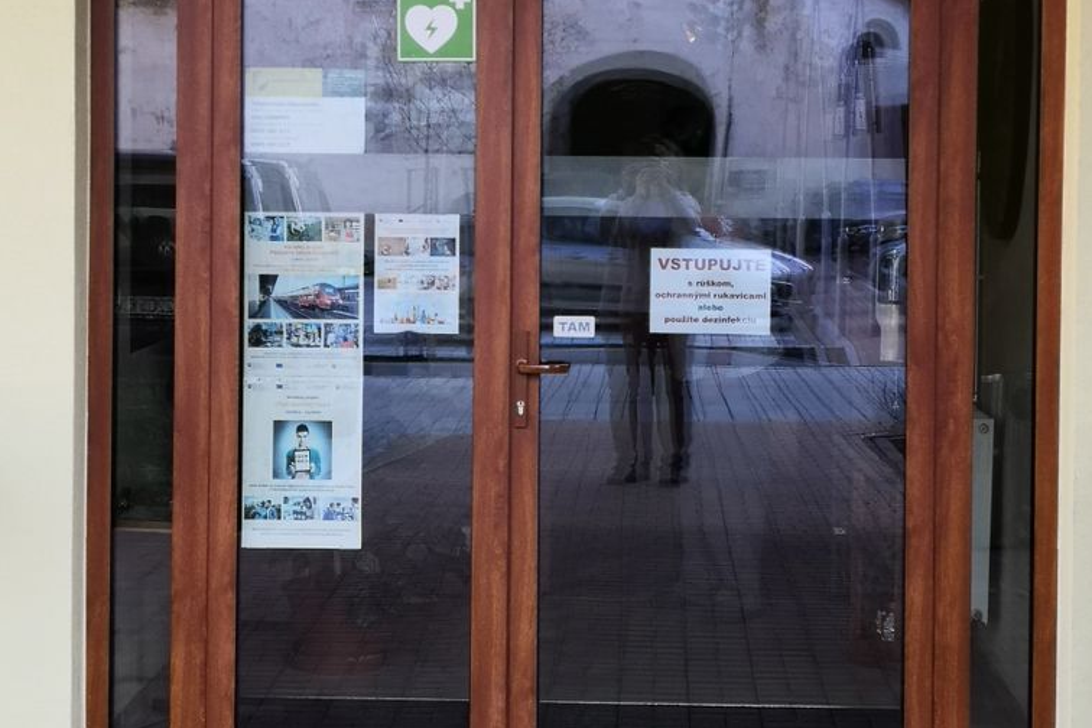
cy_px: 217
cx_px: 547
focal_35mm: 92
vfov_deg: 14.8
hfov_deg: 22.1
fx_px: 2790
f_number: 1.8
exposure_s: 1/113
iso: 50
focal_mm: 3.95
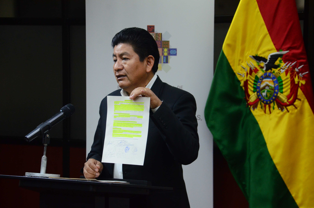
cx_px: 157
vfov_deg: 10.1
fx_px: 1175
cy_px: 104
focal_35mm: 135
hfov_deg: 15.2
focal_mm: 90
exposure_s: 1/125
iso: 2500
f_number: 5.6
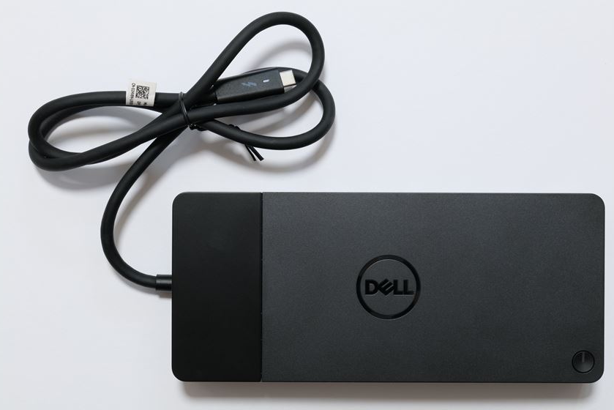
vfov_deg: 20.0
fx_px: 1160
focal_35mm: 68
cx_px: 316
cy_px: 201
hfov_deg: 29.6
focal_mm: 62
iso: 1600
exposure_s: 1/2
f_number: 18
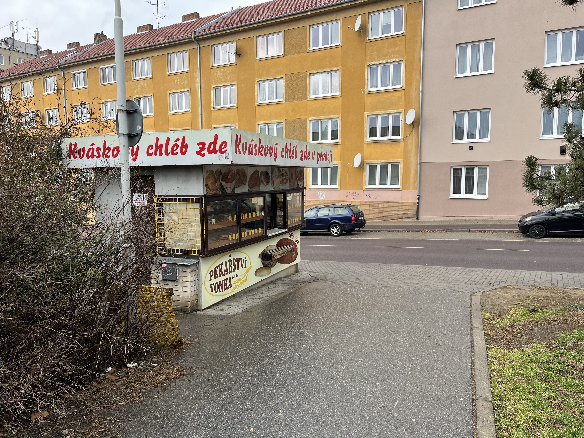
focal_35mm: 26
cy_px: 219
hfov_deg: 67.3
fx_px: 439
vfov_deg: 53.1
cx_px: 292
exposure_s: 1/442
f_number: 1.6
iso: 50
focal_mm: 5.1
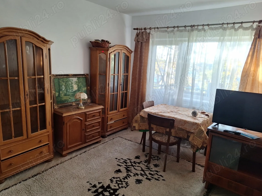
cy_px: 97
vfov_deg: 56.8
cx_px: 131
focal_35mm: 24
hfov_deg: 71.6
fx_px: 182
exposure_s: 1/50
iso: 64
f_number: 1.8
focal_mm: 5.54
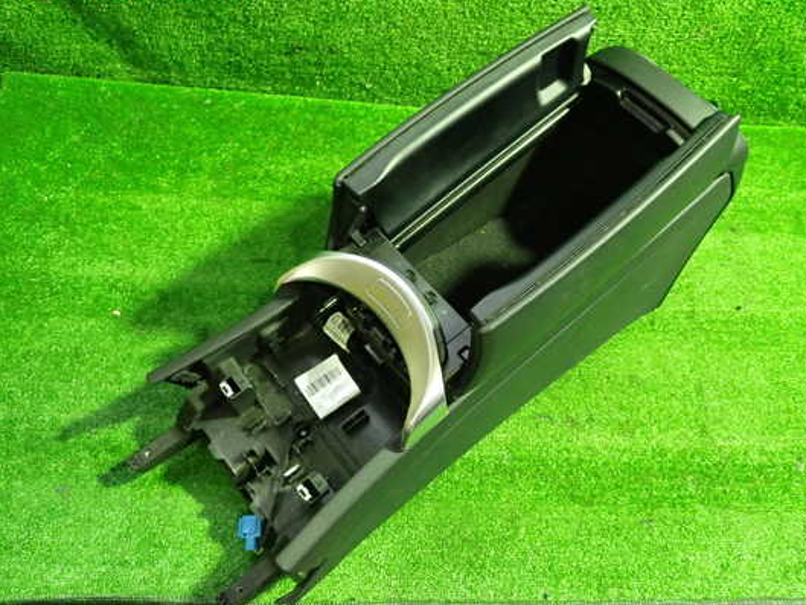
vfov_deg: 41.8
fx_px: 792
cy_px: 308
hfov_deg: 53.9
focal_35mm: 34
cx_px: 431
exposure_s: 1/30
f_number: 2.3
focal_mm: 5.4
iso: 640
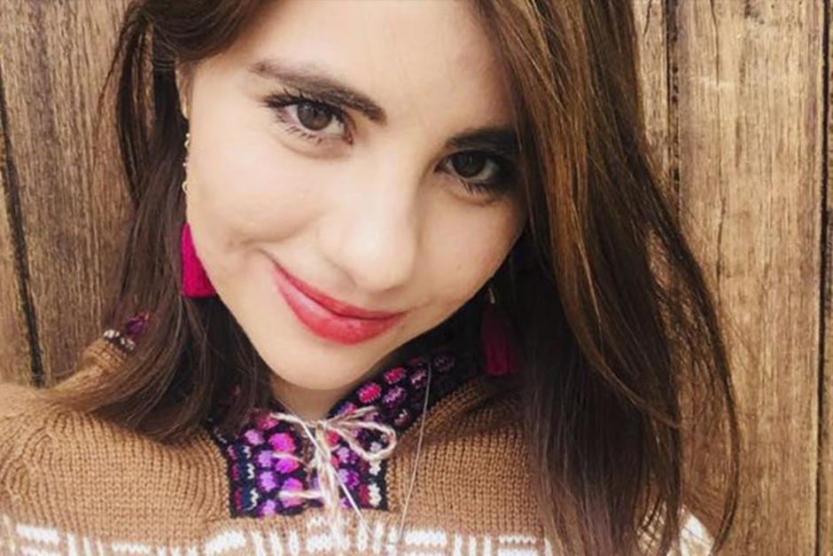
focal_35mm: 50
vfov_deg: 27.0
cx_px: 416
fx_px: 1157
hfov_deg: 39.6
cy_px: 278
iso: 1250
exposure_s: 1/60
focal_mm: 50
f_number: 1.8
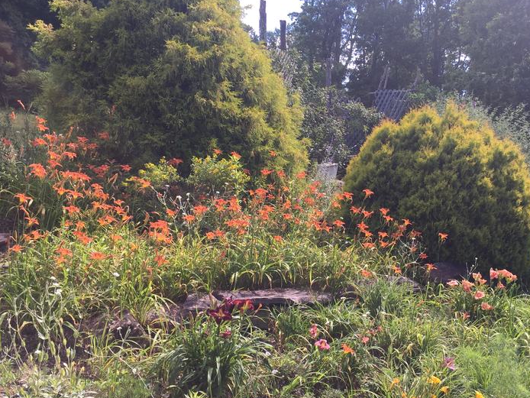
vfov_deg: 36.7
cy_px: 235
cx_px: 355
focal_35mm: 39
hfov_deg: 47.0
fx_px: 597
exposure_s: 1/444
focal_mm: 4.15
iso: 32
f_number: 2.2
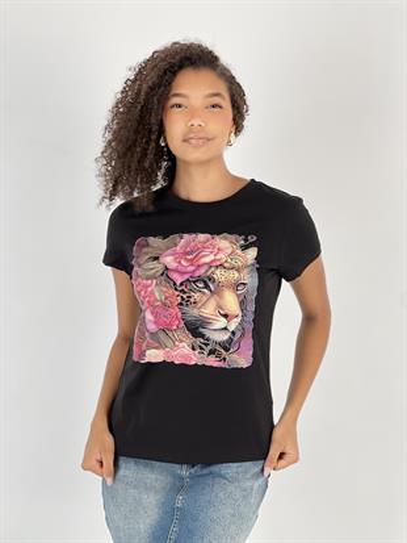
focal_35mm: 77
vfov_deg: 25.3
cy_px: 272
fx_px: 1206
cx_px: 204
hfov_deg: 19.1
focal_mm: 9
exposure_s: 1/100
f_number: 2.8
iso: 64
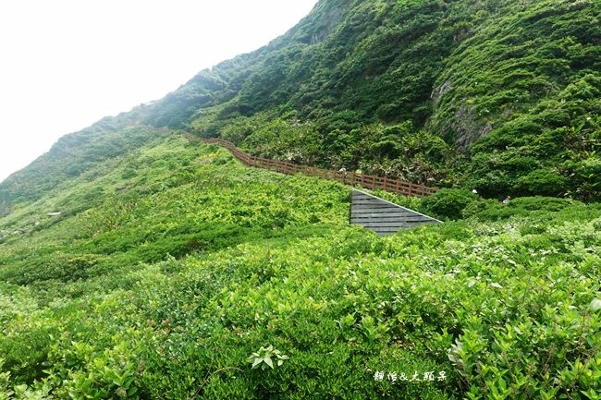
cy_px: 200
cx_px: 300
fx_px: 401
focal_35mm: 24
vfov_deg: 53.1
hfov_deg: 73.8
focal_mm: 9
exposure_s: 1/200
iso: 125
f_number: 5.6
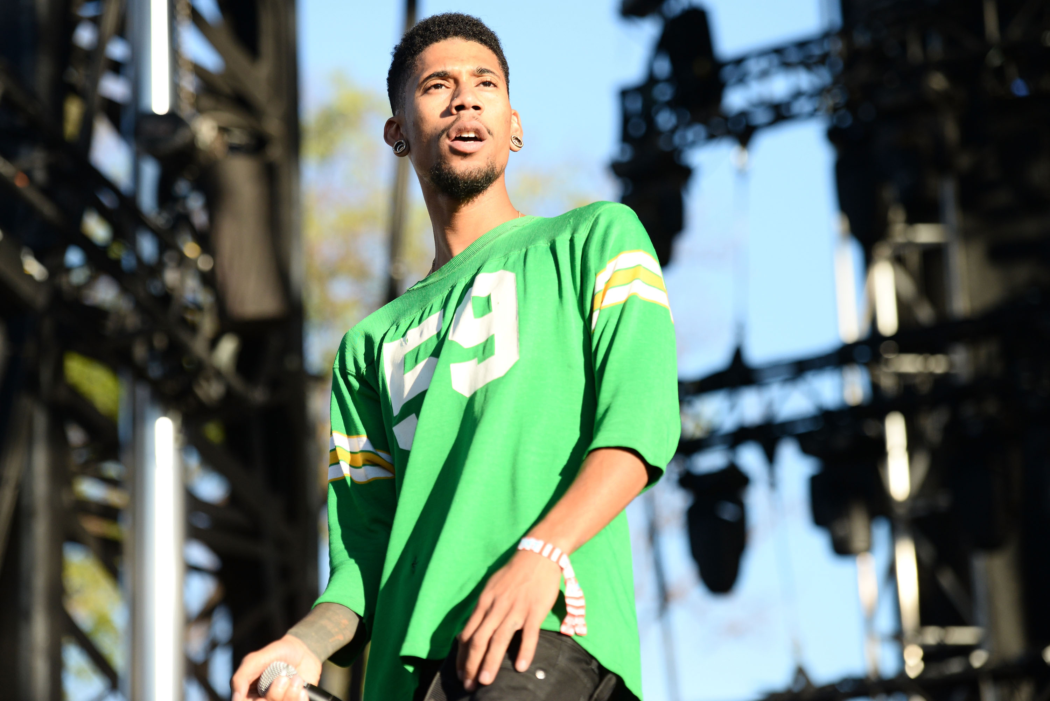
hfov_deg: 17.6
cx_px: 525
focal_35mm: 116
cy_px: 350
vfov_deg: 11.8
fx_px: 3385
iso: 800
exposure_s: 1/4000
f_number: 4.5
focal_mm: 116
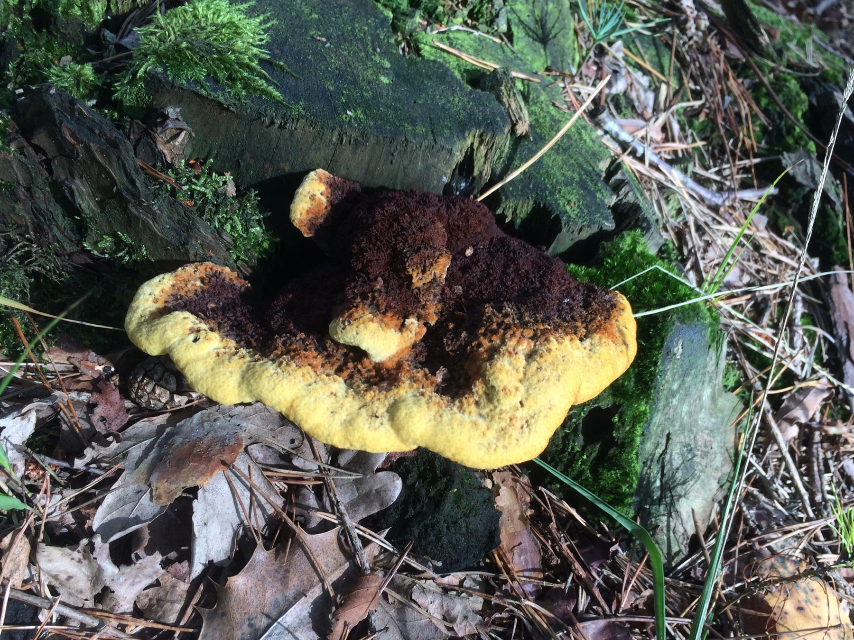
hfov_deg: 55.2
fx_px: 814
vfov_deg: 42.9
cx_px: 478
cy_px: 349
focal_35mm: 33
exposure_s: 1/275
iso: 32
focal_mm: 4.15
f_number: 2.2
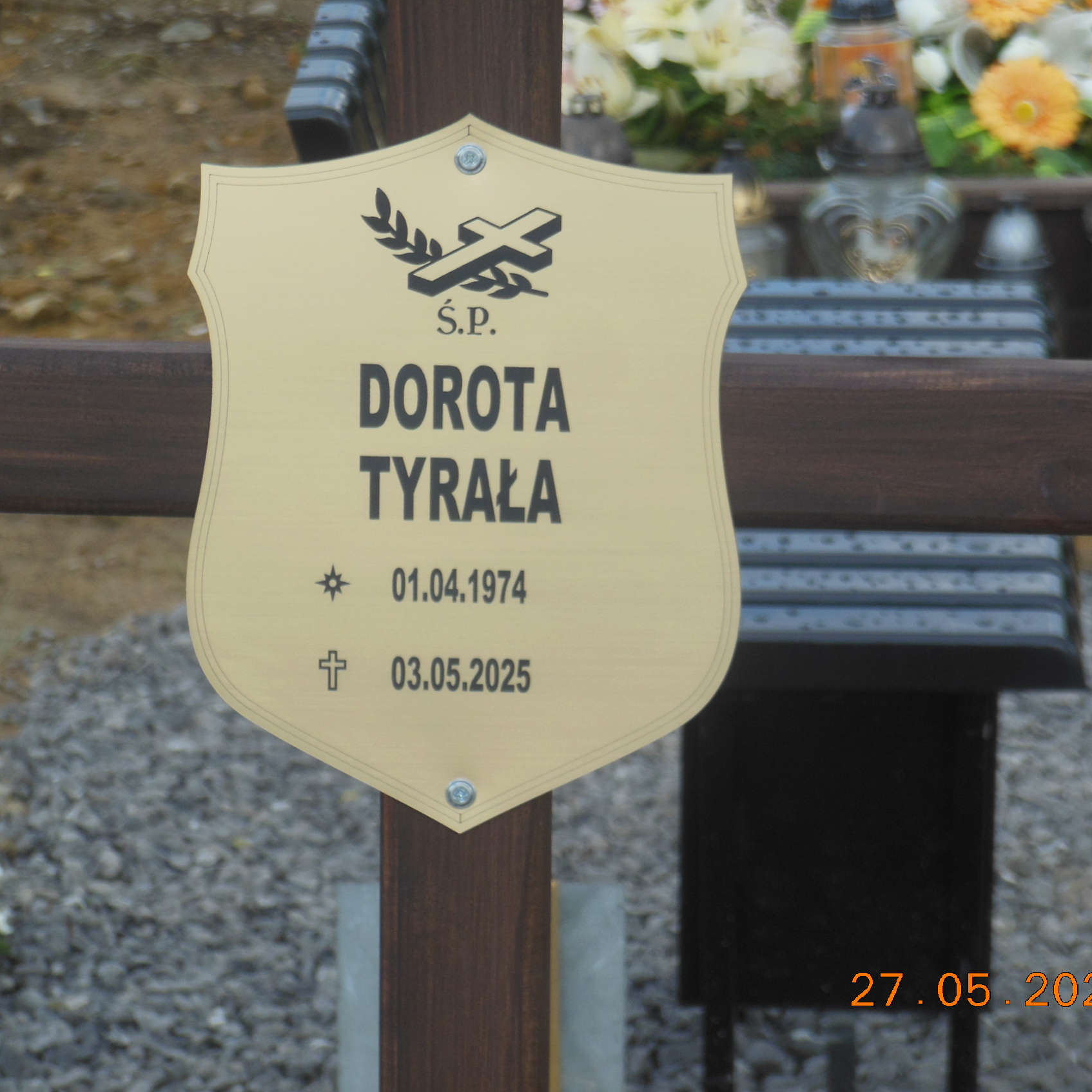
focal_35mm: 198
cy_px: 549
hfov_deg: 8.8
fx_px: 7067
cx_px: 463
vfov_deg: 8.8
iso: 125
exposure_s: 1/320
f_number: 5.4
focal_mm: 29.8
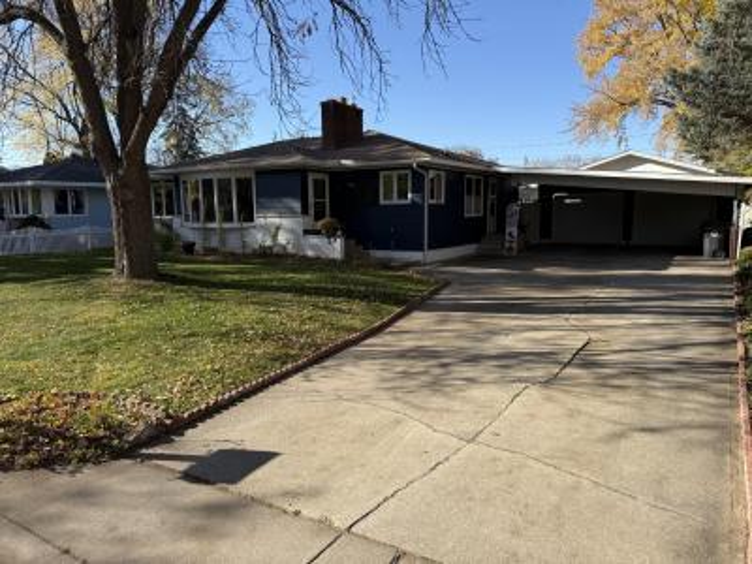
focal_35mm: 24
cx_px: 376
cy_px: 282
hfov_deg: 71.6
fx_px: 521
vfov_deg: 56.8
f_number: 1.78
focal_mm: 6.76
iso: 80
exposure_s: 1/2370
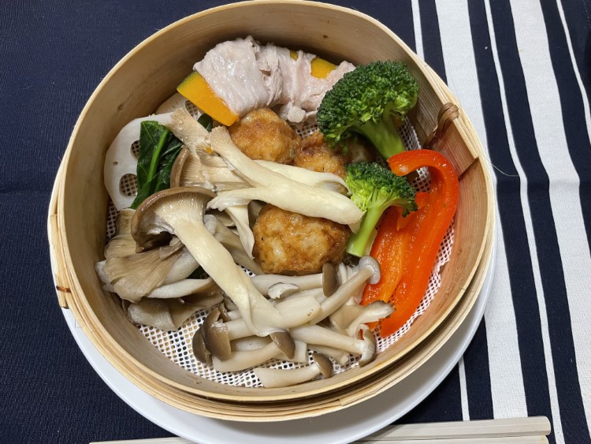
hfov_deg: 67.3
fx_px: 444
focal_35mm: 26
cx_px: 296
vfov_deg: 53.1
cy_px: 222
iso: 160
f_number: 1.6
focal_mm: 4.2
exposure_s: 1/59
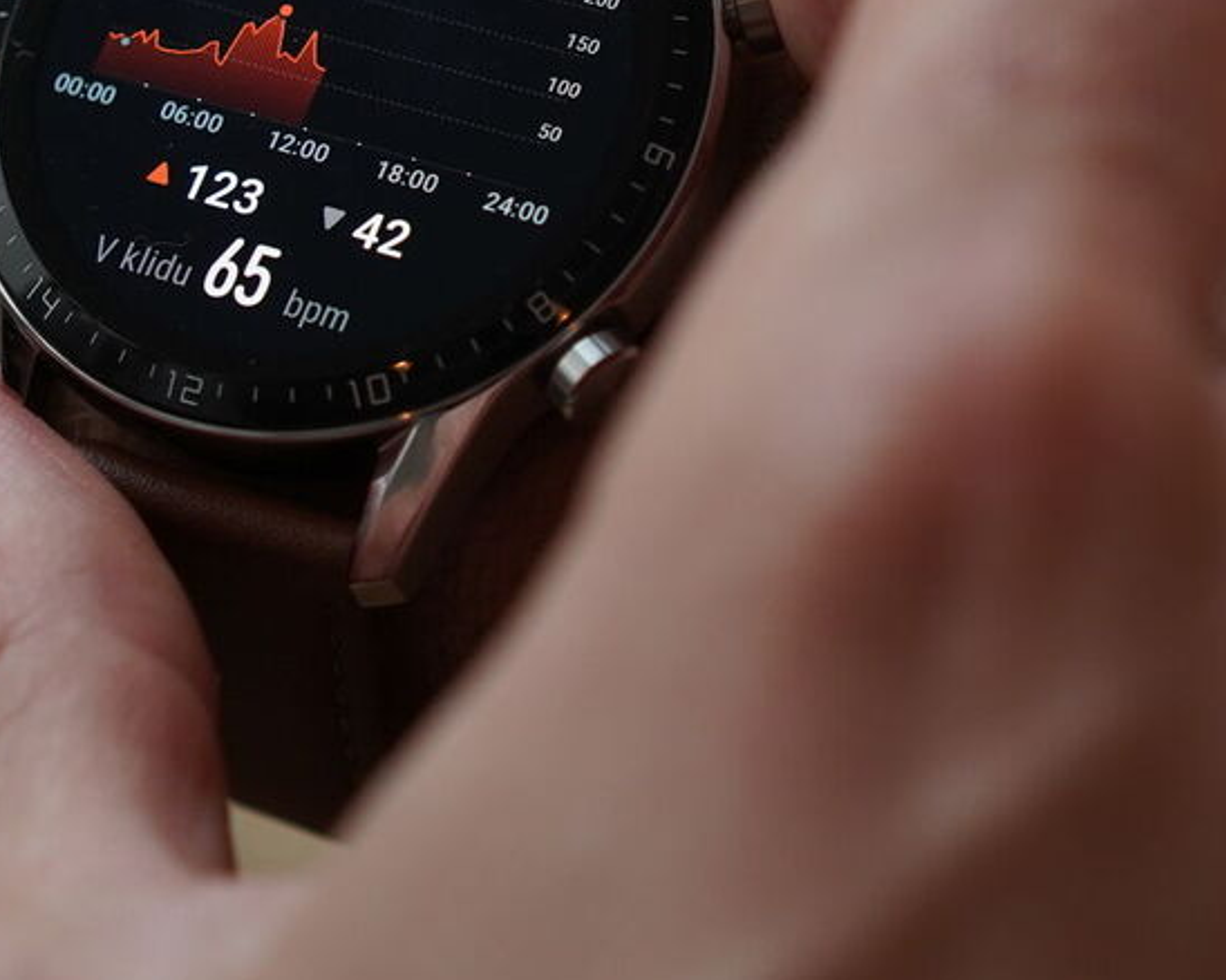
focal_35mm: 181
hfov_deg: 10.6
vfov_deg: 8.5
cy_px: 206
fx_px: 6565
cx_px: 331
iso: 800
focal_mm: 55
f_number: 3.5
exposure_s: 1/250
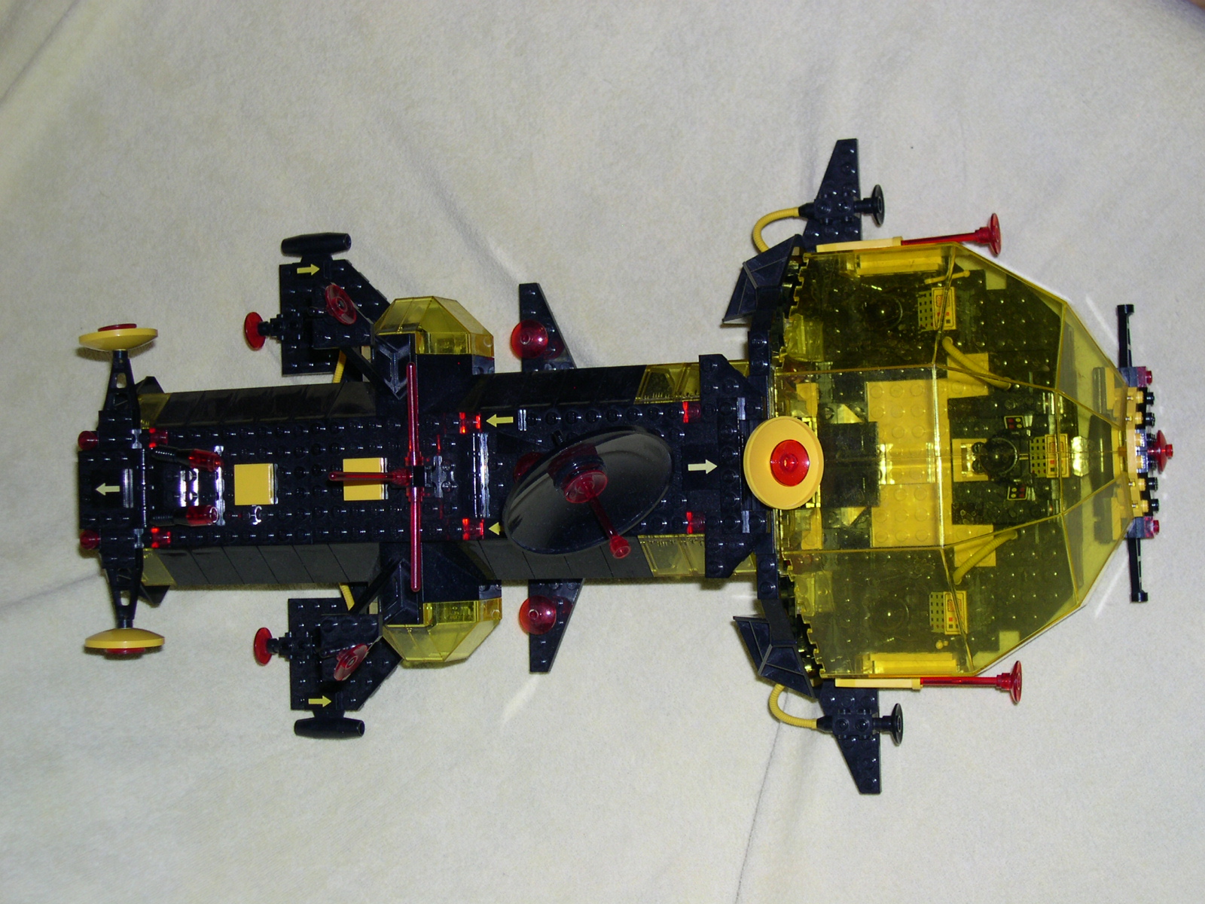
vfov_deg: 25.7
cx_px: 602
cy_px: 452
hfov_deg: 33.8
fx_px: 1984
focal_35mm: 57
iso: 100
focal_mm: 12.2
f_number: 3.4
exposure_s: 1/60
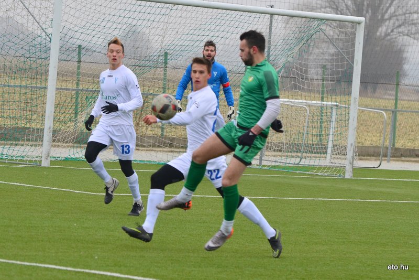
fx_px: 2358
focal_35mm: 202
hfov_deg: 10.2
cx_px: 210
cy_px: 140
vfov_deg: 6.8
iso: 800
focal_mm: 135
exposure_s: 1/800
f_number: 5.6
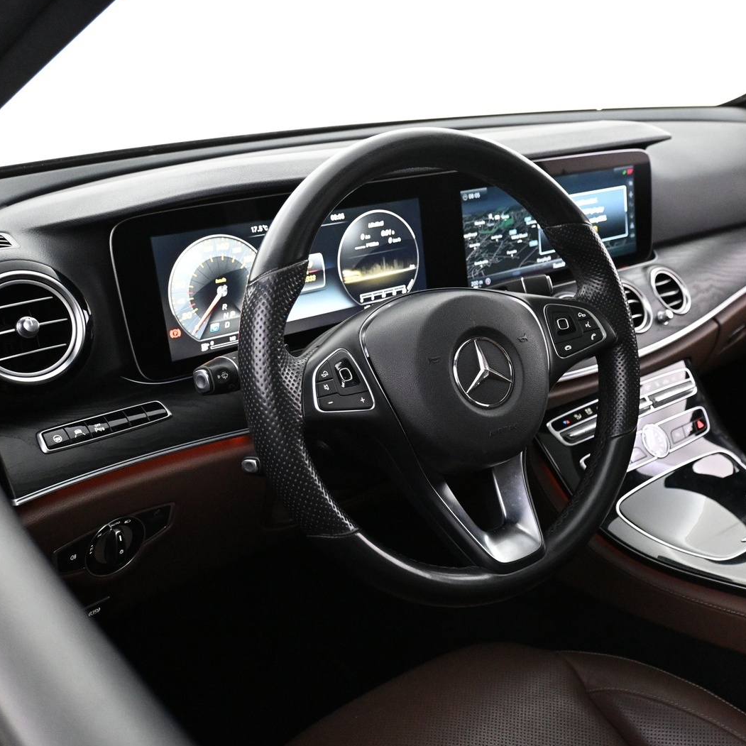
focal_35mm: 38
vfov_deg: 43.5
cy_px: 373
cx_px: 444
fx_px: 934
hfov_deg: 43.3
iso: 4000
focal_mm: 19.5
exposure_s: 1/40
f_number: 3.8
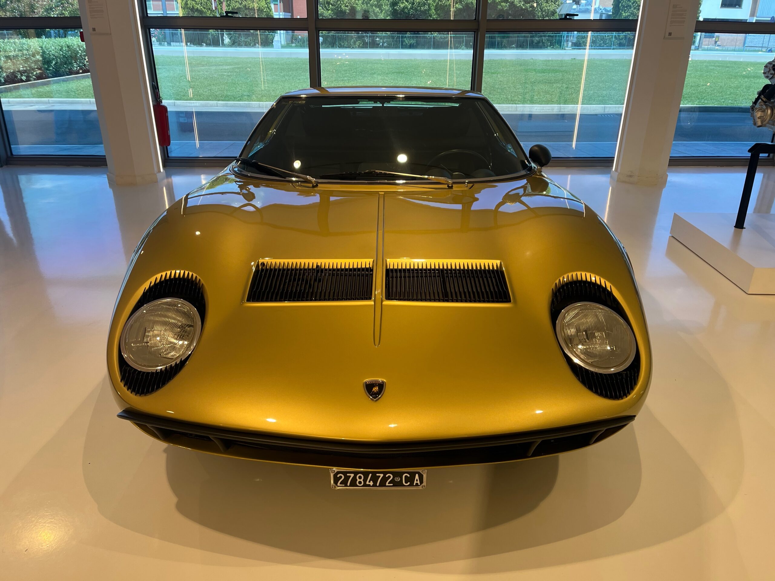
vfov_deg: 53.1
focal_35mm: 26
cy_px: 290
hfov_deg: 67.3
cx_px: 388
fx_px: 582
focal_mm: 5.1
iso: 32
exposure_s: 1/138
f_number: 1.6
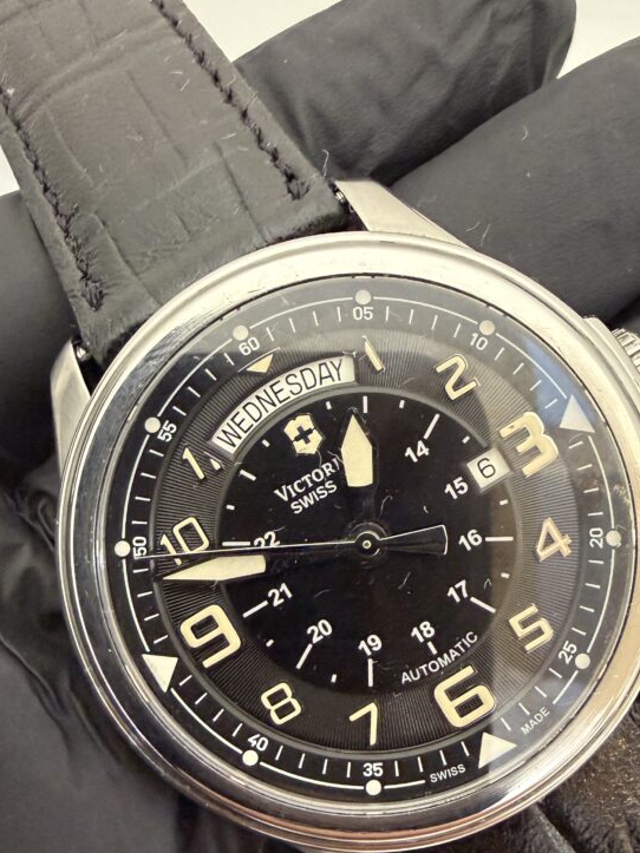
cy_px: 583
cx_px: 409
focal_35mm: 34
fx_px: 838
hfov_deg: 41.4
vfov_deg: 52.7
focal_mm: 2.22
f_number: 2.2
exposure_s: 1/60
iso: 800
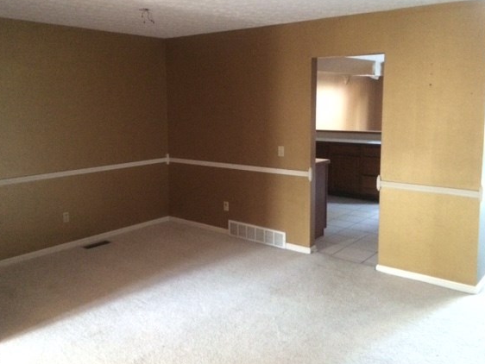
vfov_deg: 42.9
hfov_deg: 55.2
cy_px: 160
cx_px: 215
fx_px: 463
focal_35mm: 33
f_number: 2.2
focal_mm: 4.15
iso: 500
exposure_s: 1/15
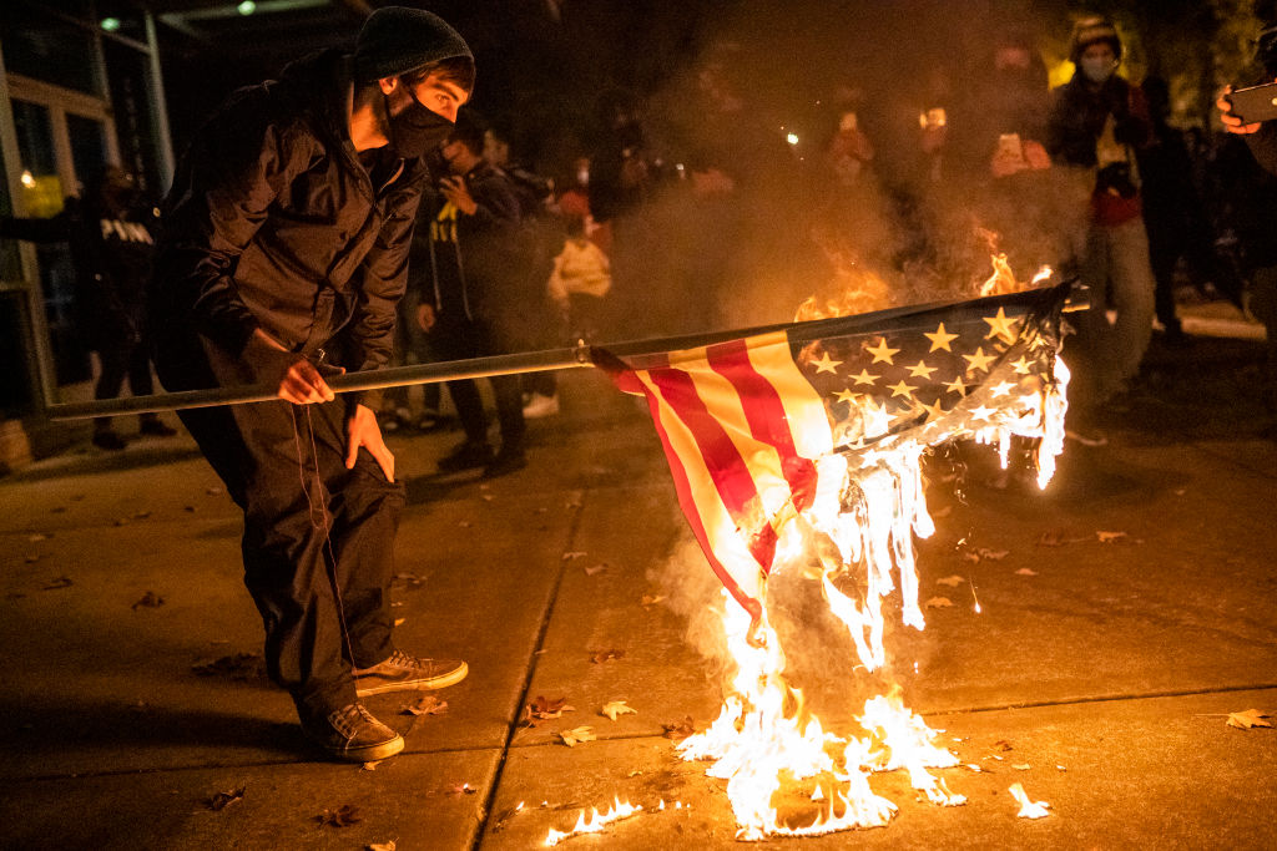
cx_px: 638
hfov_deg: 54.4
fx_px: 1242
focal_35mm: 35
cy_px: 426
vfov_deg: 37.9
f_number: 2
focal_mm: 35
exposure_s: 1/2500
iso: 20000
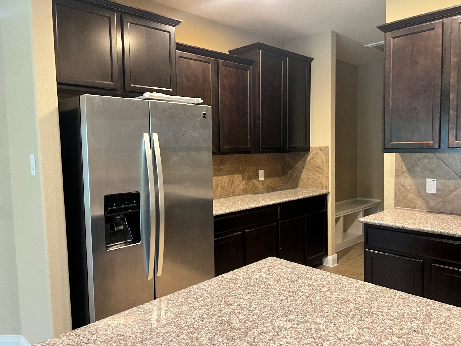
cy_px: 173
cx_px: 230
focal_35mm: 26
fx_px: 346
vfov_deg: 53.1
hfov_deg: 67.3
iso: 500
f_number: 1.5
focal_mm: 5.7
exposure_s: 1/60
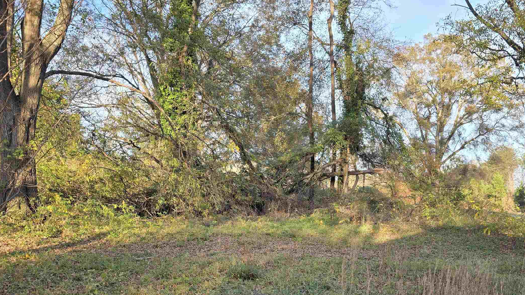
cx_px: 302
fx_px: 515
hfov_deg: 53.8
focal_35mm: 37
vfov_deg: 30.5
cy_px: 269
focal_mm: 6.3
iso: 16
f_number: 1.7
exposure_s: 1/180
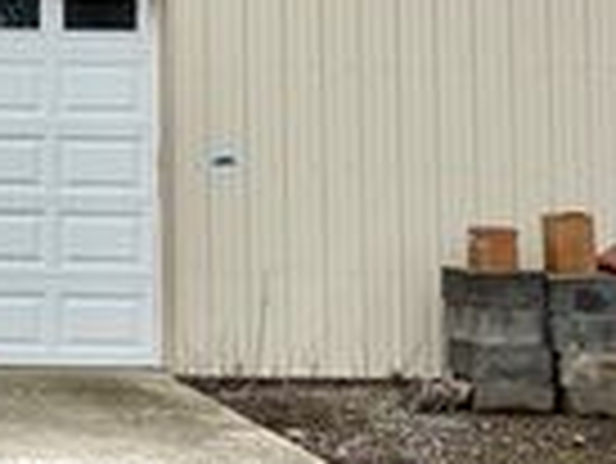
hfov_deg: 18.8
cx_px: -234
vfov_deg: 15.4
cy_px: 70
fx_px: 1692
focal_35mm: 95
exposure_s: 1/2288
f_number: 1.6
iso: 50
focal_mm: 5.96
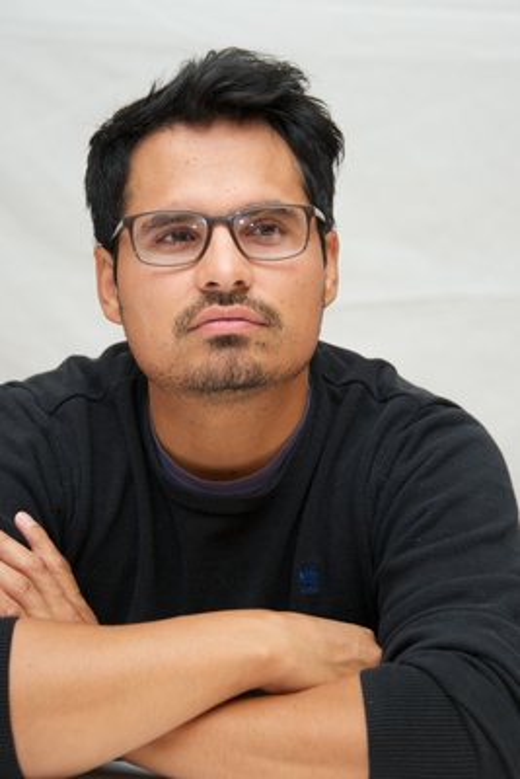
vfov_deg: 17.6
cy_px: 390
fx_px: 2511
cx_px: 260
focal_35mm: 116
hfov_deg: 11.8
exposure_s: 1/60
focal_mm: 116
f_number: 5.6
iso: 1000
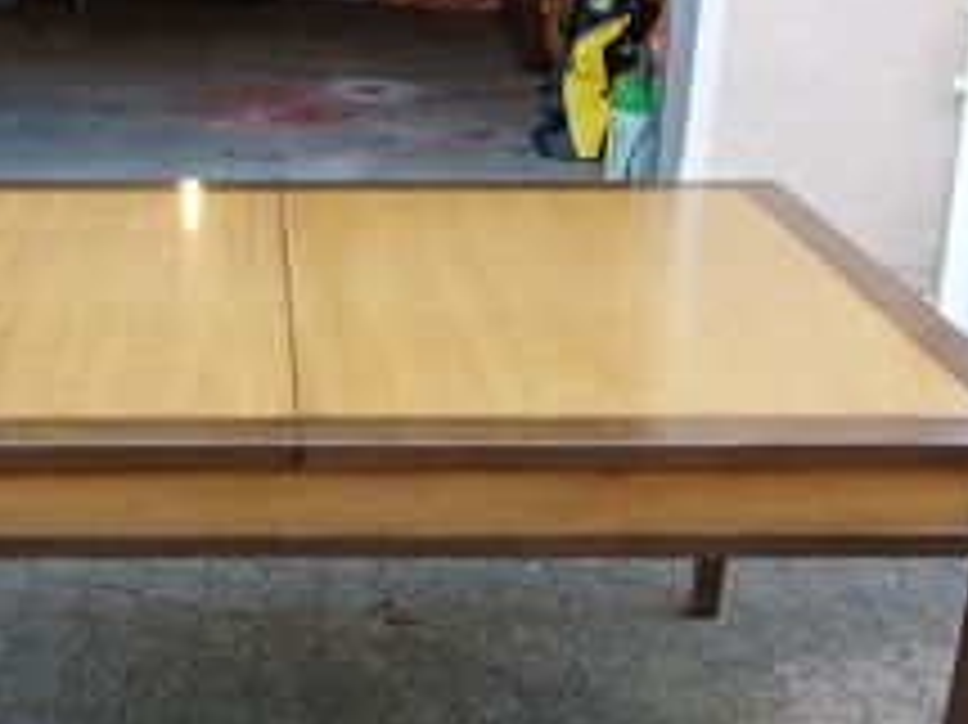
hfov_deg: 32.8
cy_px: 427
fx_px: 1621
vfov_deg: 25.2
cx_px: 270
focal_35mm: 58
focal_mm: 3.98
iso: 125
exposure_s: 1/50
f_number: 1.8
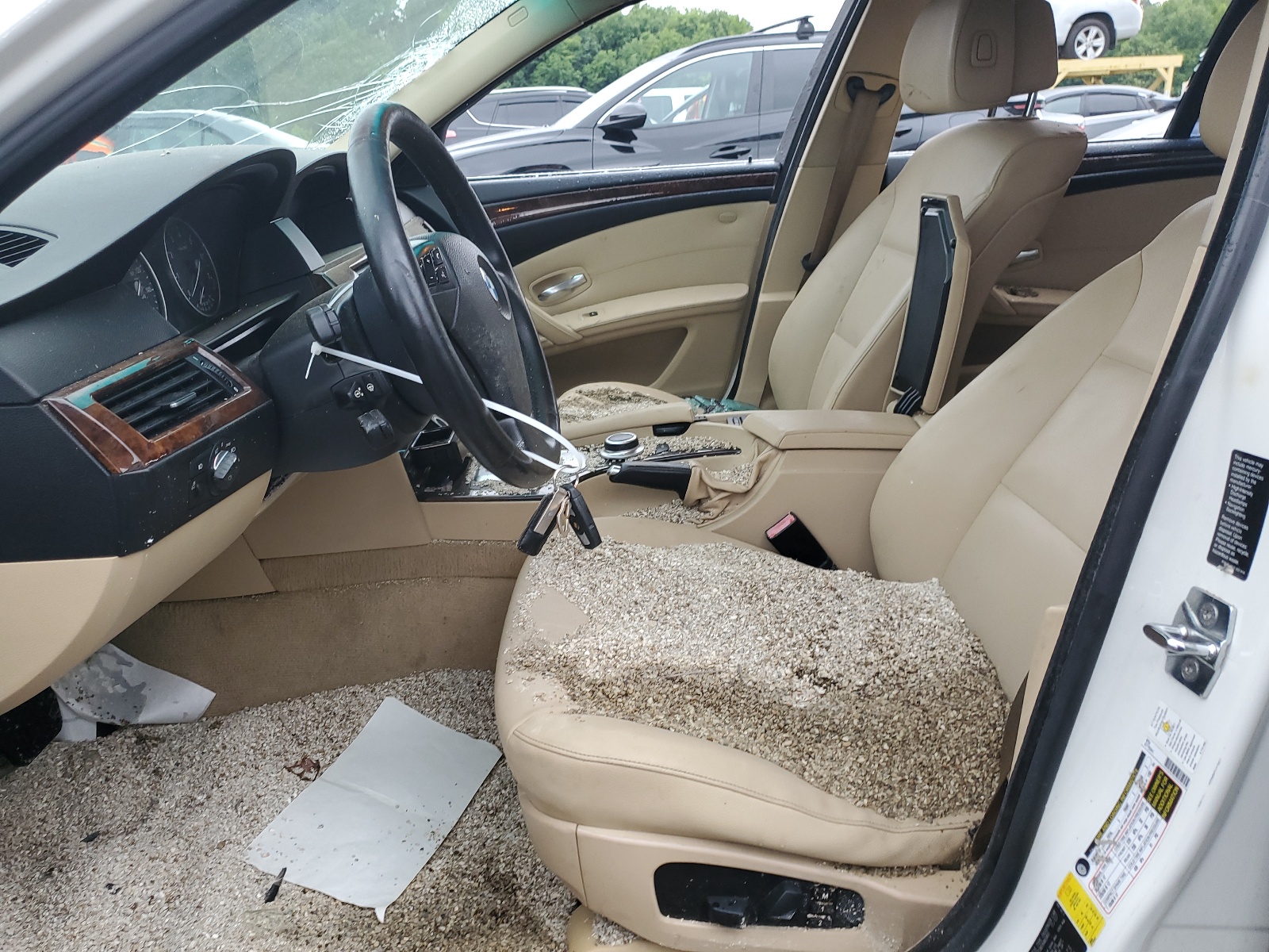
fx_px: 953
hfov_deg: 67.3
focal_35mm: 26
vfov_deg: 53.1
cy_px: 476
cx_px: 634
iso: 67
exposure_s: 1/60.2
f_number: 1.5
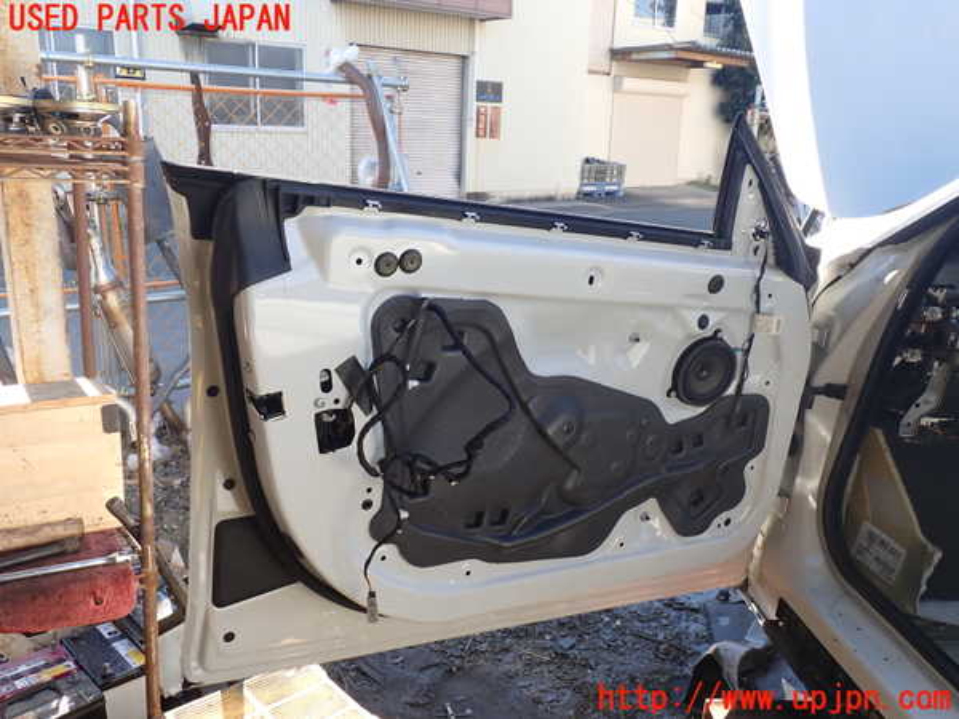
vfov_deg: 46.8
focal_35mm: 30
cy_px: 360
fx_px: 831
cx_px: 480
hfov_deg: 60.0
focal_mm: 5.4
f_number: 3.2
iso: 100
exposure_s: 1/160
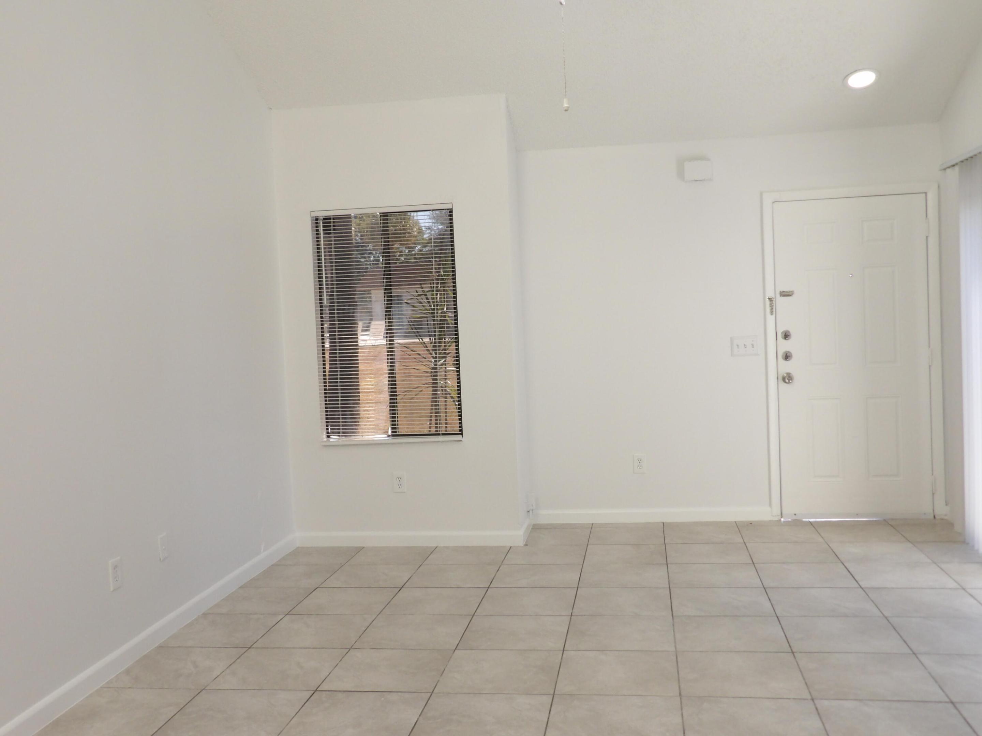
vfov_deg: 42.9
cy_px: 368
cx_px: 491
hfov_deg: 55.4
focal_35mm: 33
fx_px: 936
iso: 200
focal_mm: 5.9
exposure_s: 1/36
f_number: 3.6
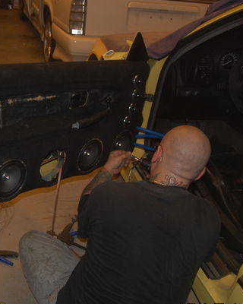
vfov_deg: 41.2
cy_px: 154
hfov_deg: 33.0
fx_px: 405
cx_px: 70
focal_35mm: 45
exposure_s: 1/60
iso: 400
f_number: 3.8
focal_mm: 20
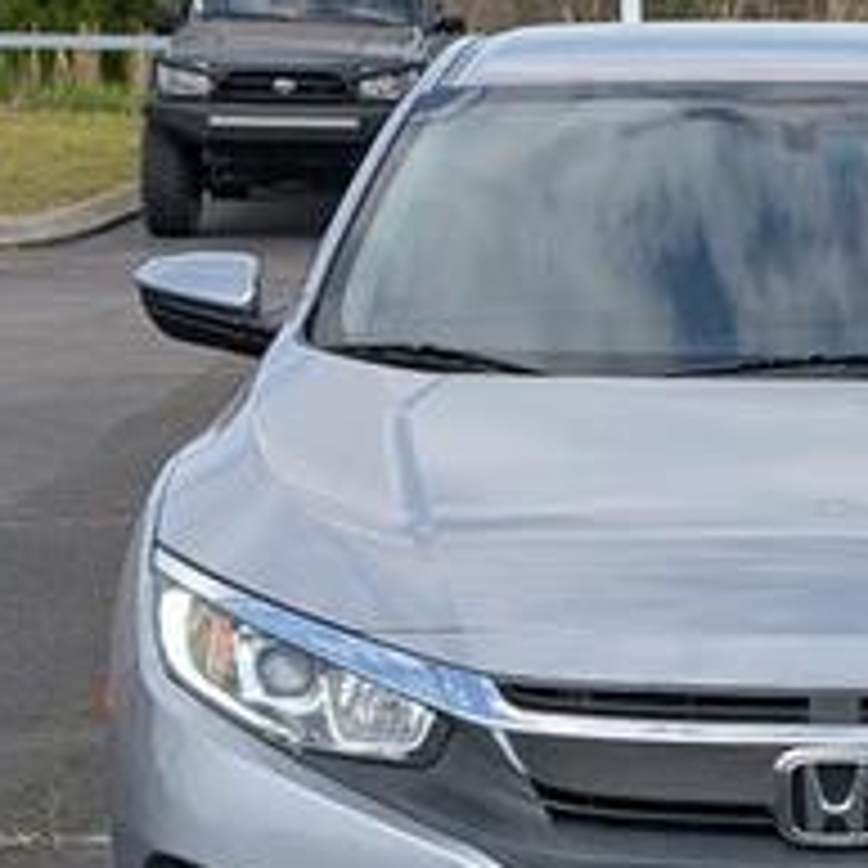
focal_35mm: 113
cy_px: 657
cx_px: 792
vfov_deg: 15.3
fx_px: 3206
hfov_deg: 15.2
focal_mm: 6.9
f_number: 1.68
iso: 22
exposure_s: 1/1000
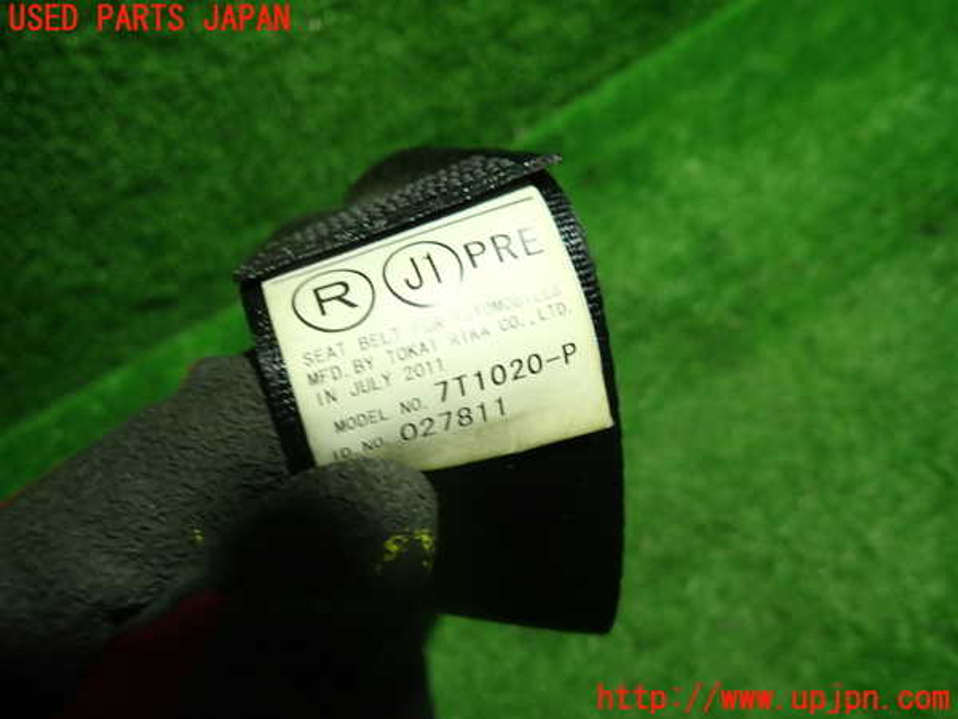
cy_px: 360
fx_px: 692
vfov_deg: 54.9
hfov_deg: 69.4
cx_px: 479
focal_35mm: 25
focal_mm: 4.5
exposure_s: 1/40
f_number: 2
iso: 200
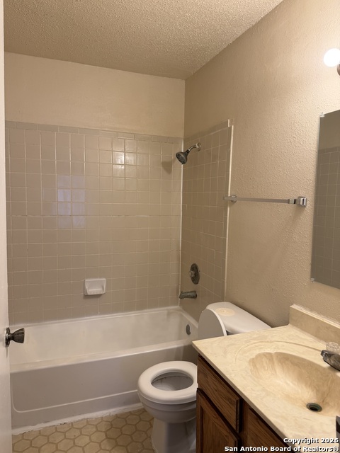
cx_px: 170
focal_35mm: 24
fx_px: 314
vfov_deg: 71.6
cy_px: 226
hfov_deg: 56.8
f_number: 1.78
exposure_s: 1/120
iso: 125
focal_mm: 6.76
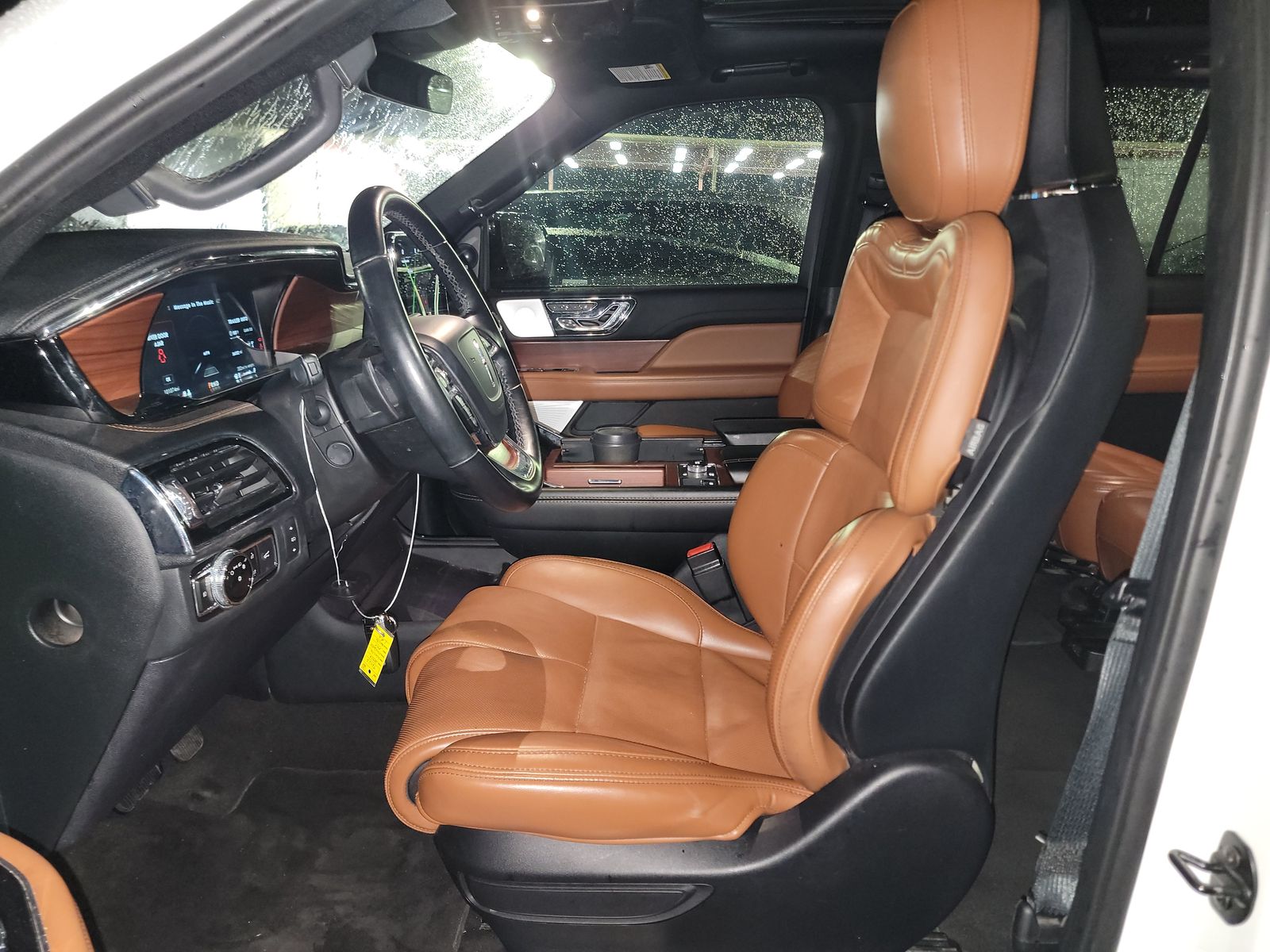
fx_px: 881
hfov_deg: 71.6
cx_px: 635
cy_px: 476
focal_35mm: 24
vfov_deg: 56.8
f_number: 1.8
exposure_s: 1/9
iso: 581
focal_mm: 6.7
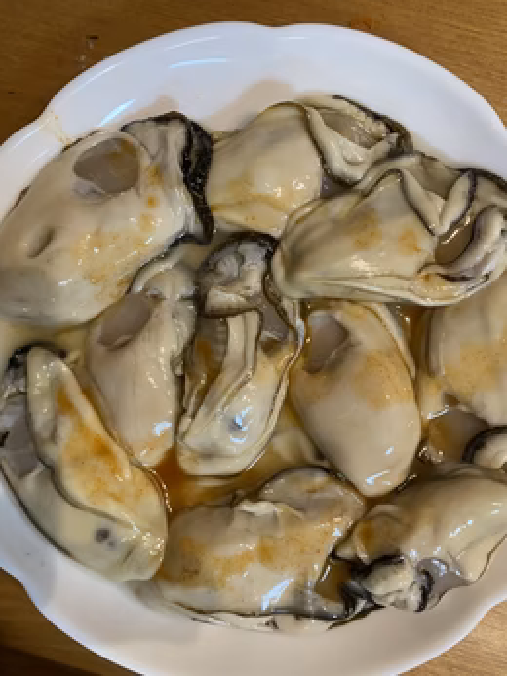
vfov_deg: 60.0
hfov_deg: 46.8
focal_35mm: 30
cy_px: 349
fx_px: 586
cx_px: 254
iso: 160
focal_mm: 4.25
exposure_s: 1/50
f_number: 1.8
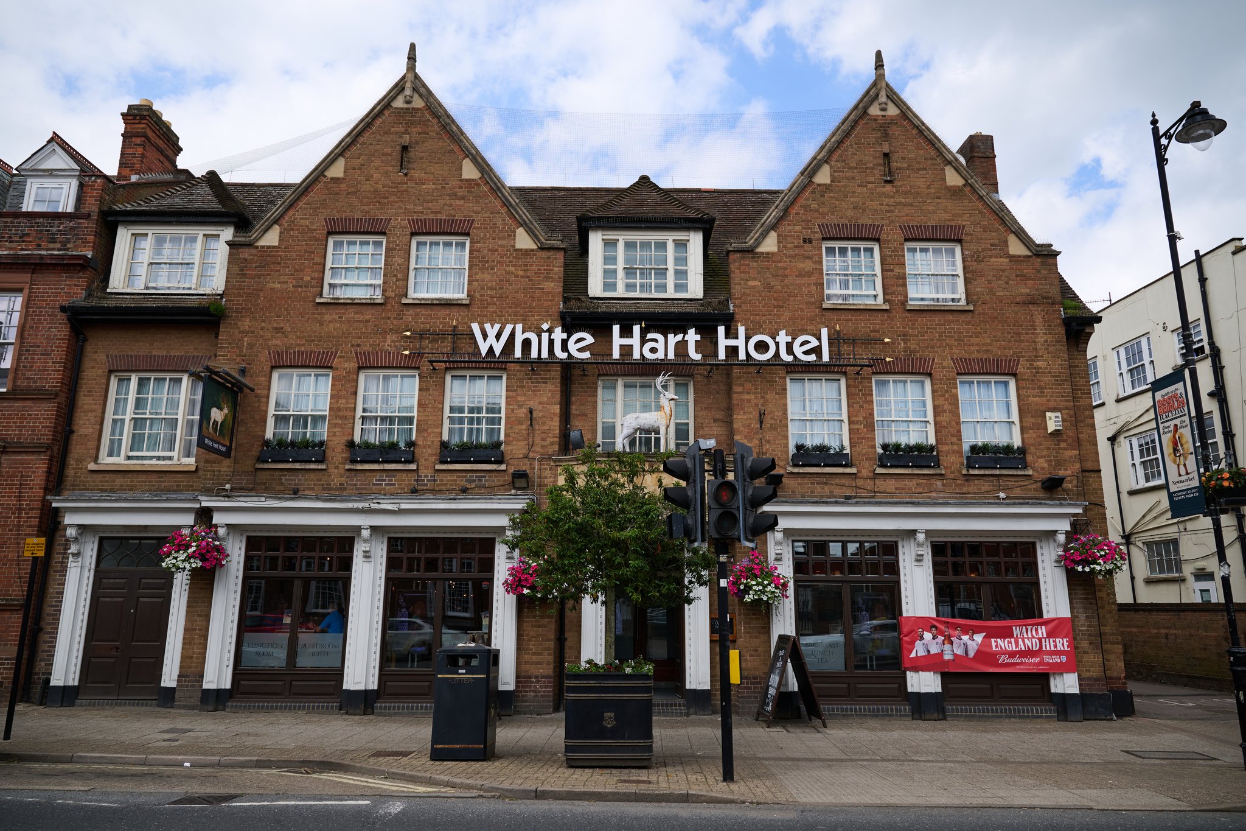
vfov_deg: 53.1
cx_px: 623
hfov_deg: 73.7
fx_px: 831
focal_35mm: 24
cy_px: 416
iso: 100
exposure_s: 1/500
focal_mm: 24
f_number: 5.6
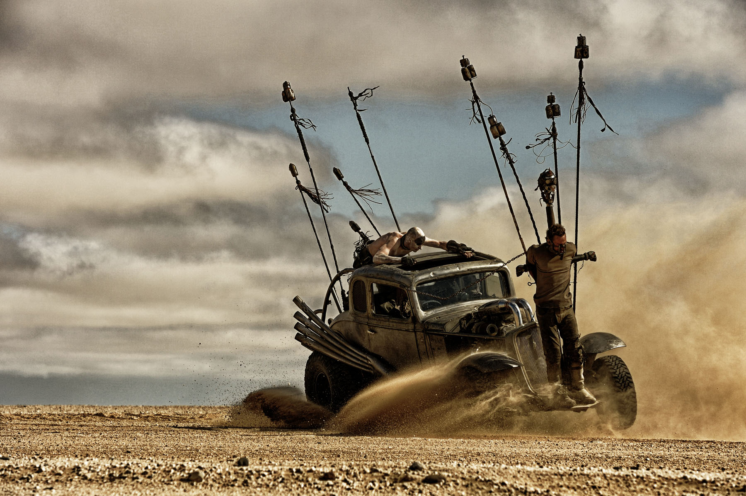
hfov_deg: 14.7
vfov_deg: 9.8
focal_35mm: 140
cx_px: 373
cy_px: 248
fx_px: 2899
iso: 200
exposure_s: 1/1600
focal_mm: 140
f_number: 7.1
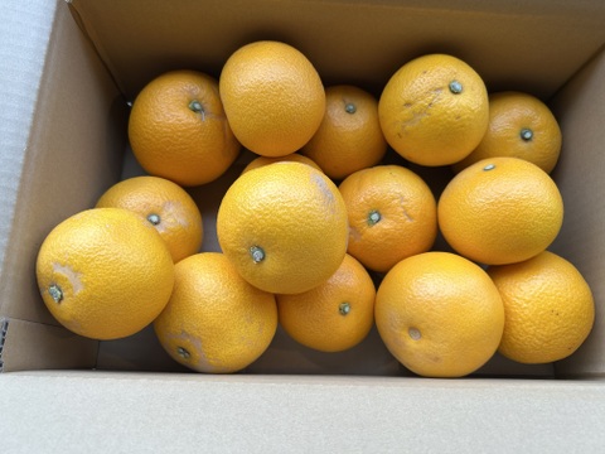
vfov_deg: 53.1
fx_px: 454
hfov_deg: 67.3
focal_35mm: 26
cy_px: 227
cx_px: 302
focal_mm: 5.7
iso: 32
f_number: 1.5
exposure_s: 1/140
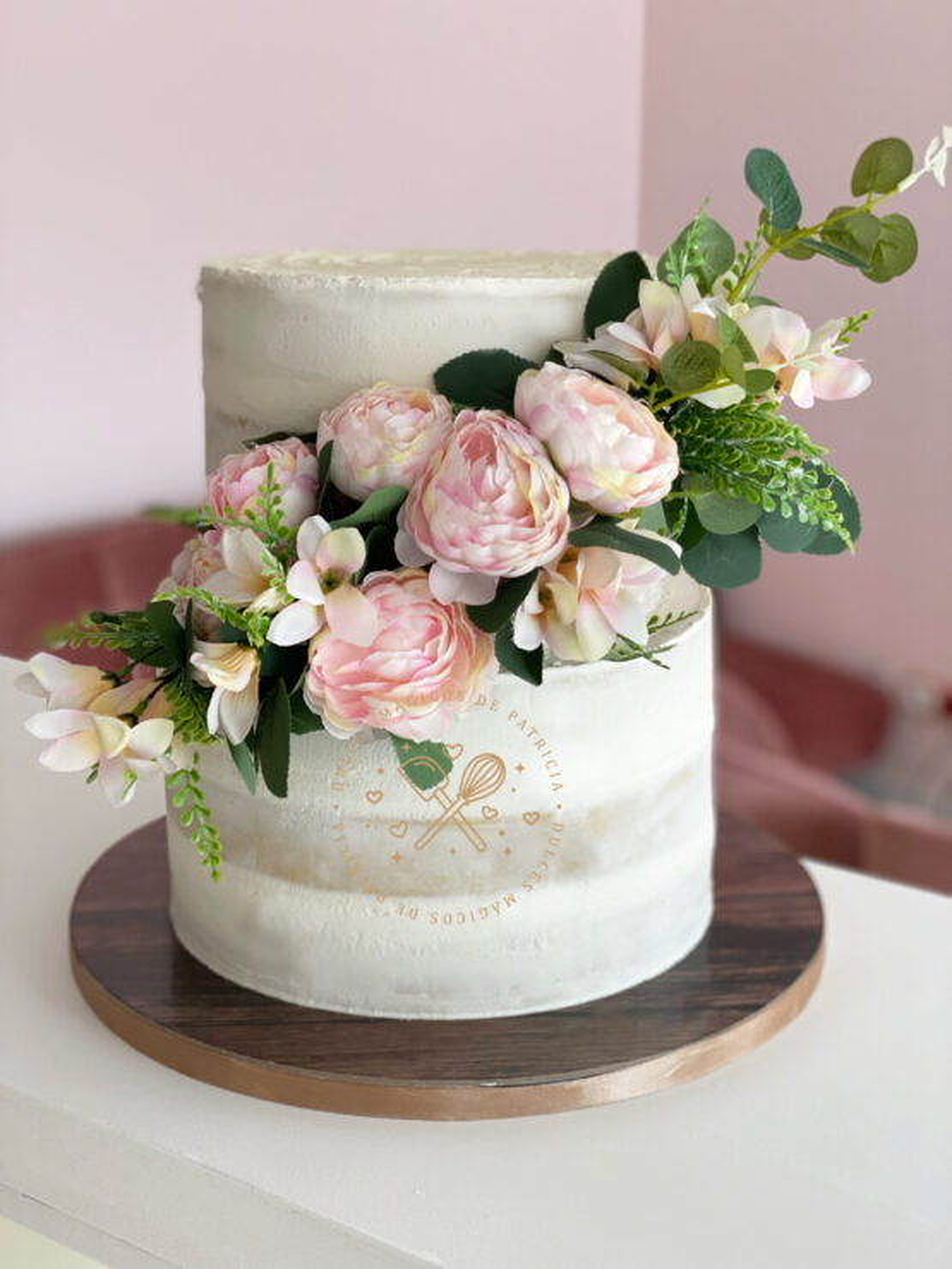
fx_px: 1907
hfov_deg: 28.0
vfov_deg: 36.8
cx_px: 476
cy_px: 634
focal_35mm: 52
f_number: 2
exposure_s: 1/122
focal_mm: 6
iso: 100
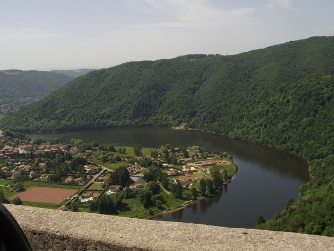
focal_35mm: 36
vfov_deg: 39.7
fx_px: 347
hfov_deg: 51.3
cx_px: 167
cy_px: 126
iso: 80
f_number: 4.8
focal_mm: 6
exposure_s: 1/640
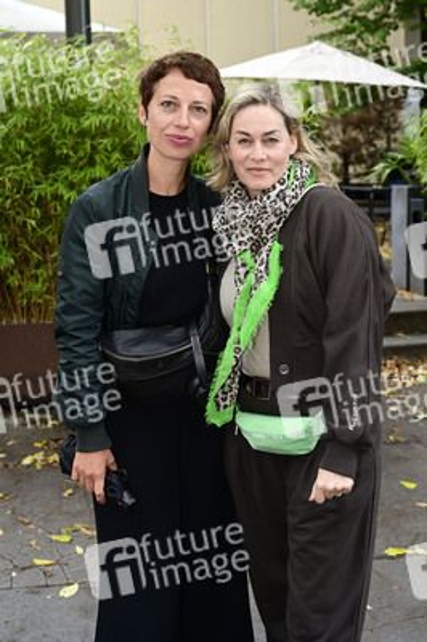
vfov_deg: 43.6
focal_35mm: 45
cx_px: 214
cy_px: 321
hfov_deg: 29.8
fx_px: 802
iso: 1600
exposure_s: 1/200
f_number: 5
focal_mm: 45
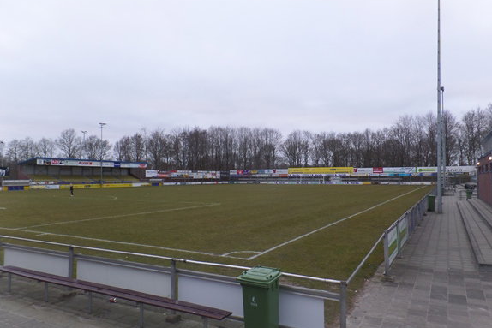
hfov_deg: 71.5
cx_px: 243
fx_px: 342
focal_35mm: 25
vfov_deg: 51.3
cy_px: 166
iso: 160
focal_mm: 4.1
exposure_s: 1/30
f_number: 2.8
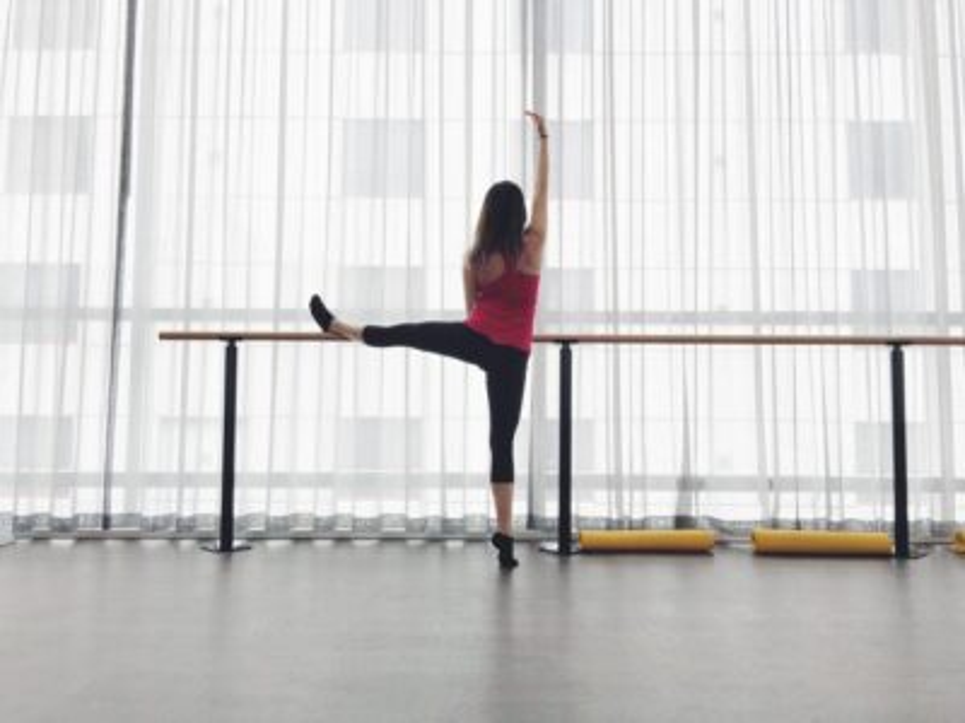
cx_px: 482
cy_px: 362
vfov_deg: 48.2
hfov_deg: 61.7
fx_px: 808
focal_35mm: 29
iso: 25
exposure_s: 1/159
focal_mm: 4.15
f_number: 2.2
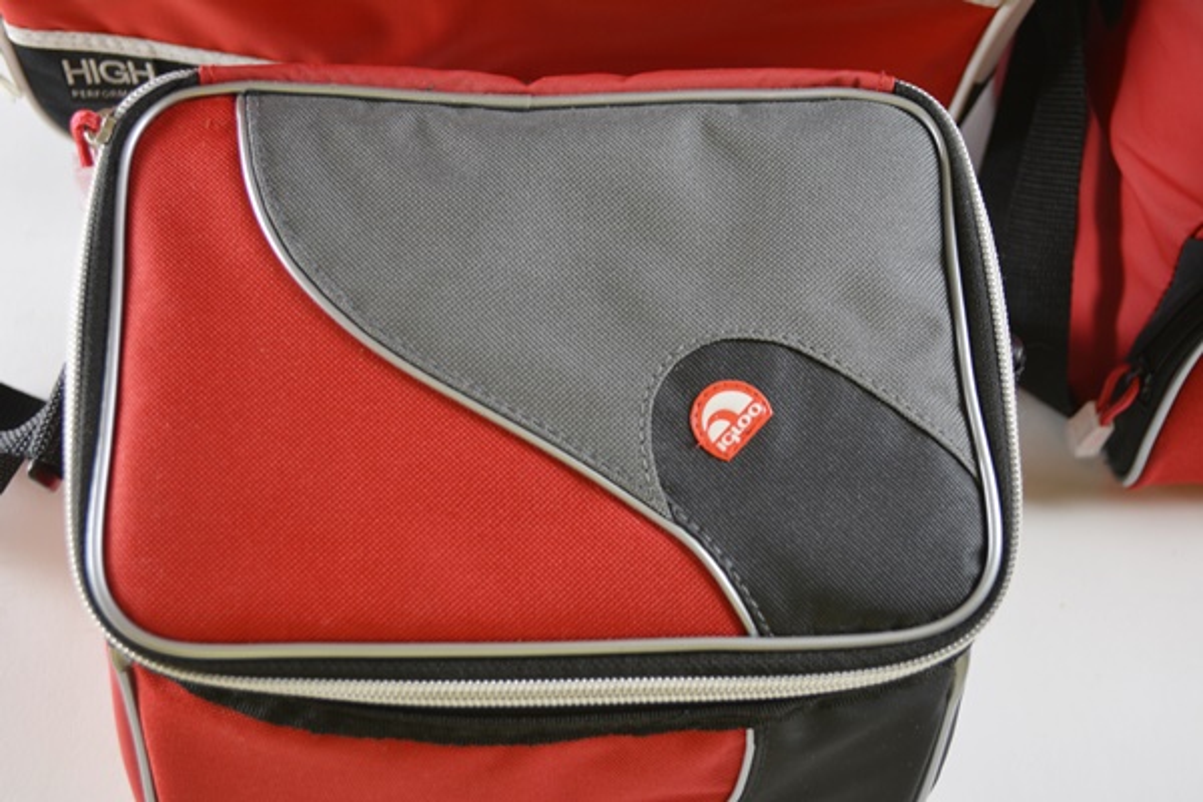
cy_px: 401
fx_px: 1604
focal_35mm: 48
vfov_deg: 28.1
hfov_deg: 41.1
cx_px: 602
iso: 400
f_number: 4.8
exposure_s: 1/60
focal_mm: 32
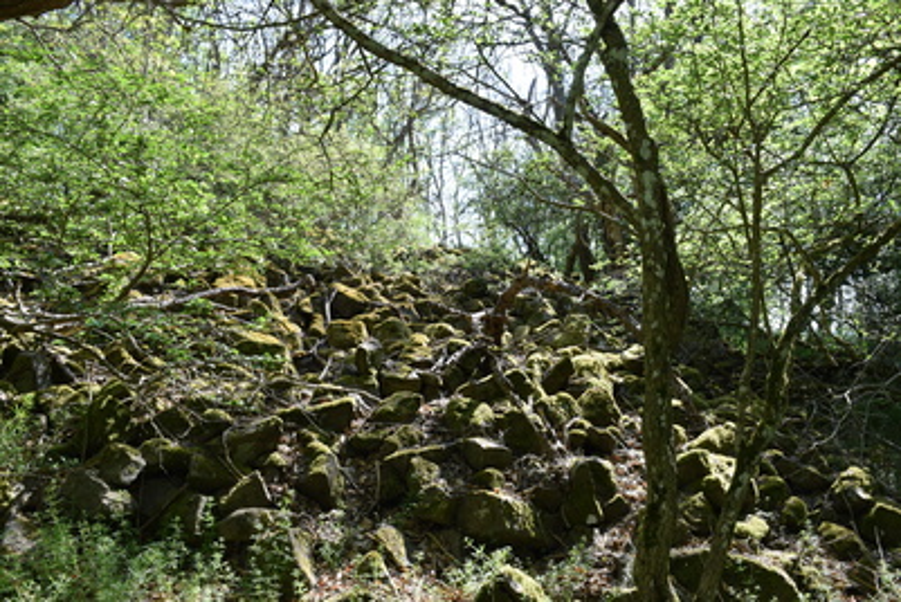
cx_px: 450
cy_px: 301
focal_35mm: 27
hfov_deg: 67.3
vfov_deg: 48.0
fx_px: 676
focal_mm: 18
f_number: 8
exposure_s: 1/250
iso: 400
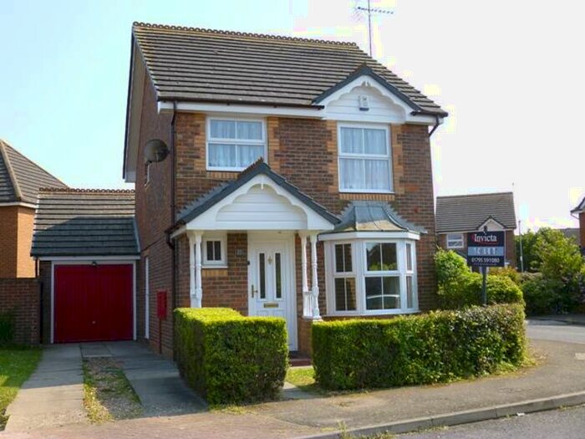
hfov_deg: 47.9
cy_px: 220
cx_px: 292
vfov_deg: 36.8
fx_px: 659
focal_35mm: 39
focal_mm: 6.9
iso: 100
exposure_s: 1/320
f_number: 3.7
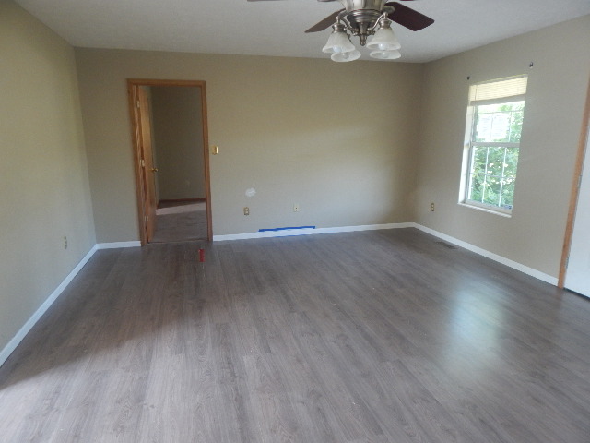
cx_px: 295
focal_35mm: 22
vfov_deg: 61.1
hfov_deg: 76.4
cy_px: 222
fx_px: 375
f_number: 3
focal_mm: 4
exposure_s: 1/30
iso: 180
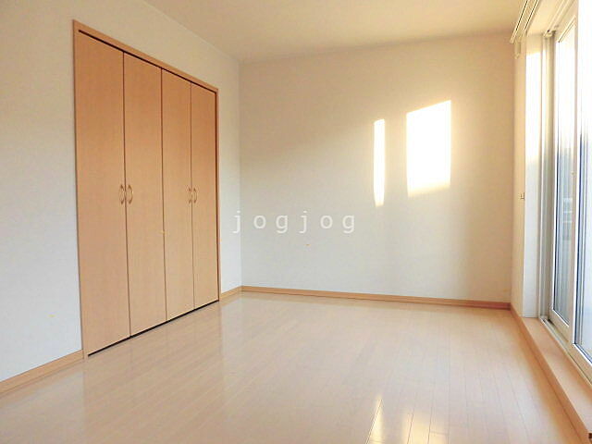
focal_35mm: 24
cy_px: 222
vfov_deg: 56.8
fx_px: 410
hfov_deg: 71.6
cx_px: 296
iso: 160
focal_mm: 4.3
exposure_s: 1/60
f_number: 3.1
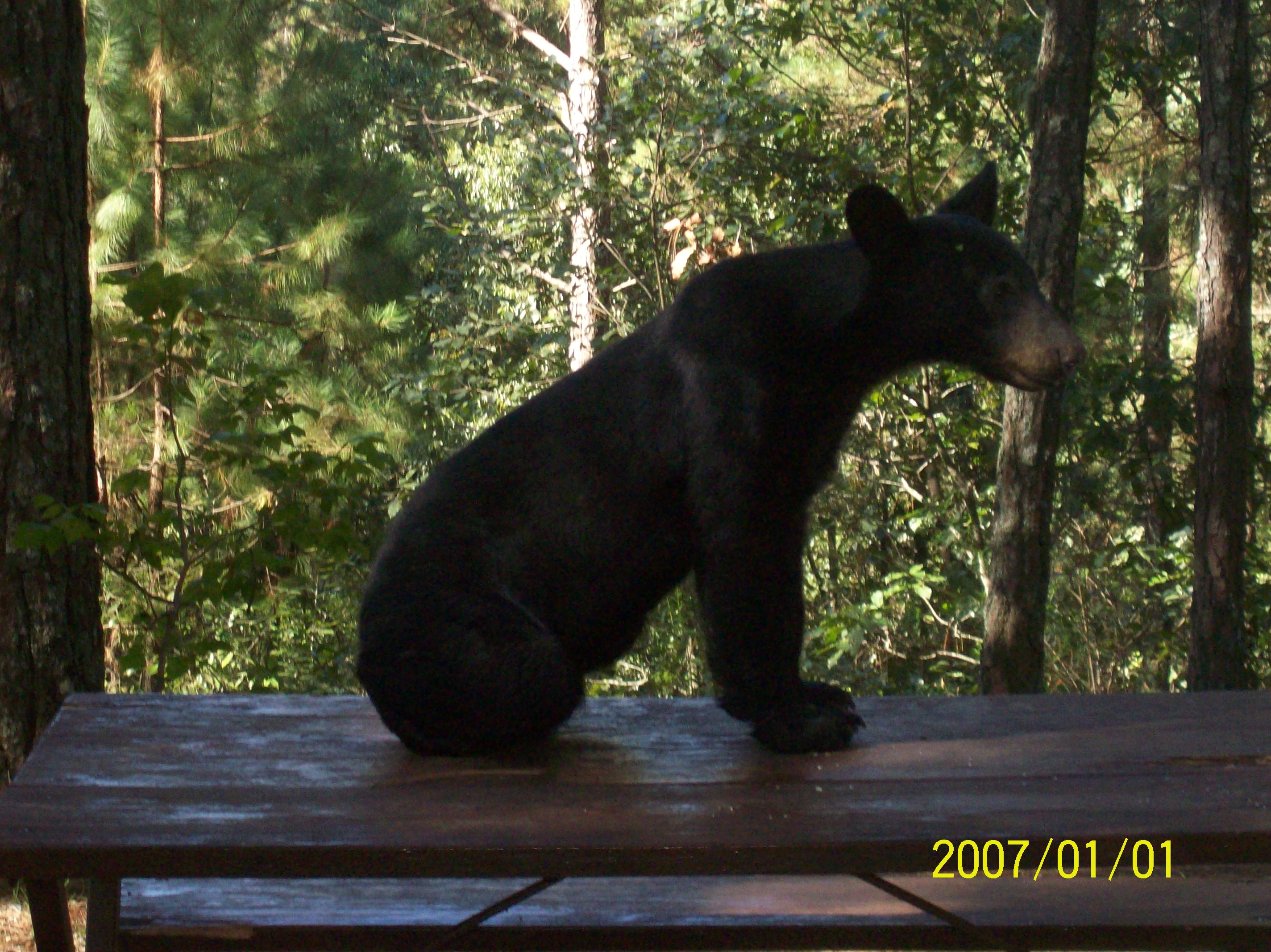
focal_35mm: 108
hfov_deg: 18.2
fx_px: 3964
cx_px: 636
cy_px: 476
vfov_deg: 13.7
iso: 200
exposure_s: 1/128
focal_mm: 18
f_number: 4.8
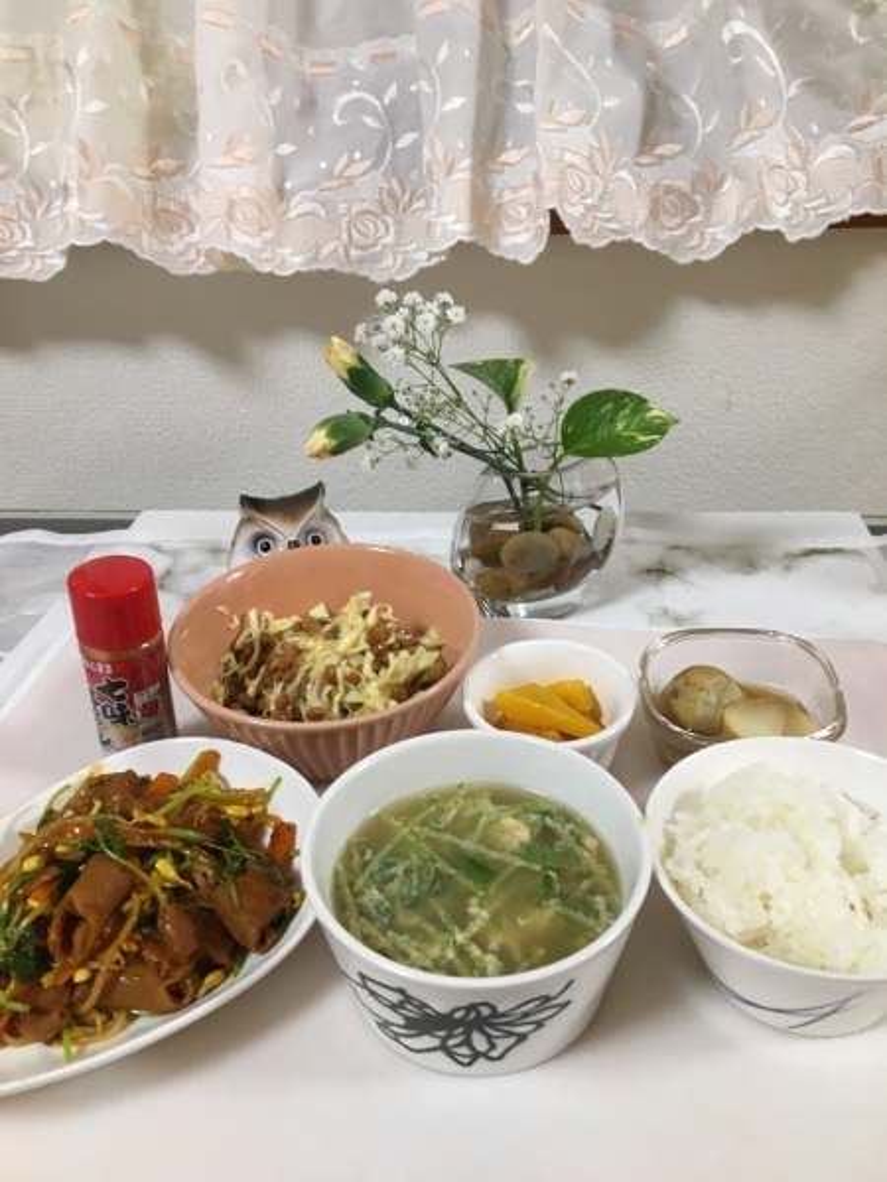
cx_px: 444
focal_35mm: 29
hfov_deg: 48.2
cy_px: 591
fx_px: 991
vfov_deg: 61.7
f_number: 2.2
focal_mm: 4.15
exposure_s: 1/30
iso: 160
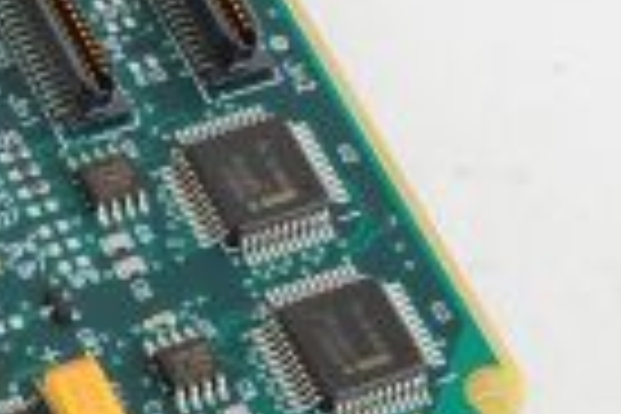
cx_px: -616
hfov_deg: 8.9
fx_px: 3760
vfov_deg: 6.3
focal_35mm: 218
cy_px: 218
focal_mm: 50
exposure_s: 1/125
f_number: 14
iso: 1600
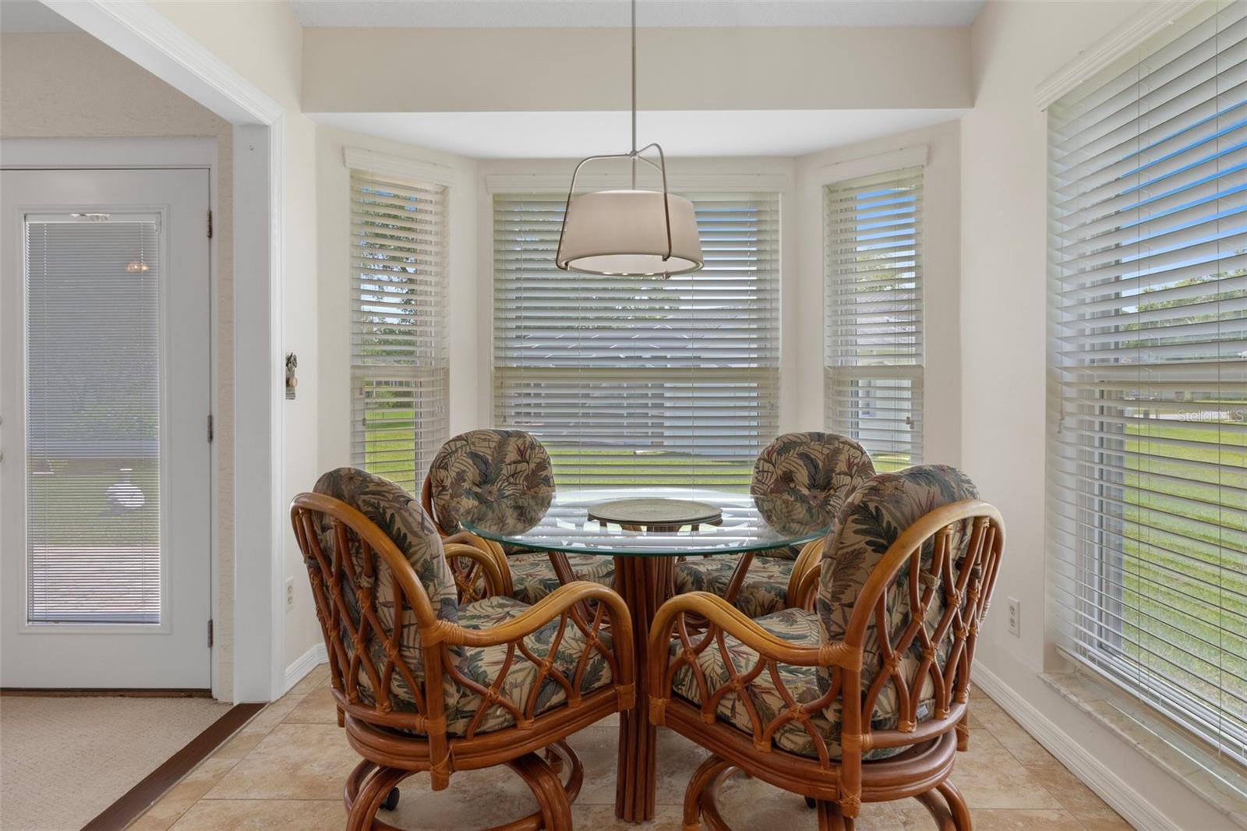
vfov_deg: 59.5
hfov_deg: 81.2
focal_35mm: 21
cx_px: 624
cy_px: 416
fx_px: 727
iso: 250
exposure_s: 1/4
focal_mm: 14
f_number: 8
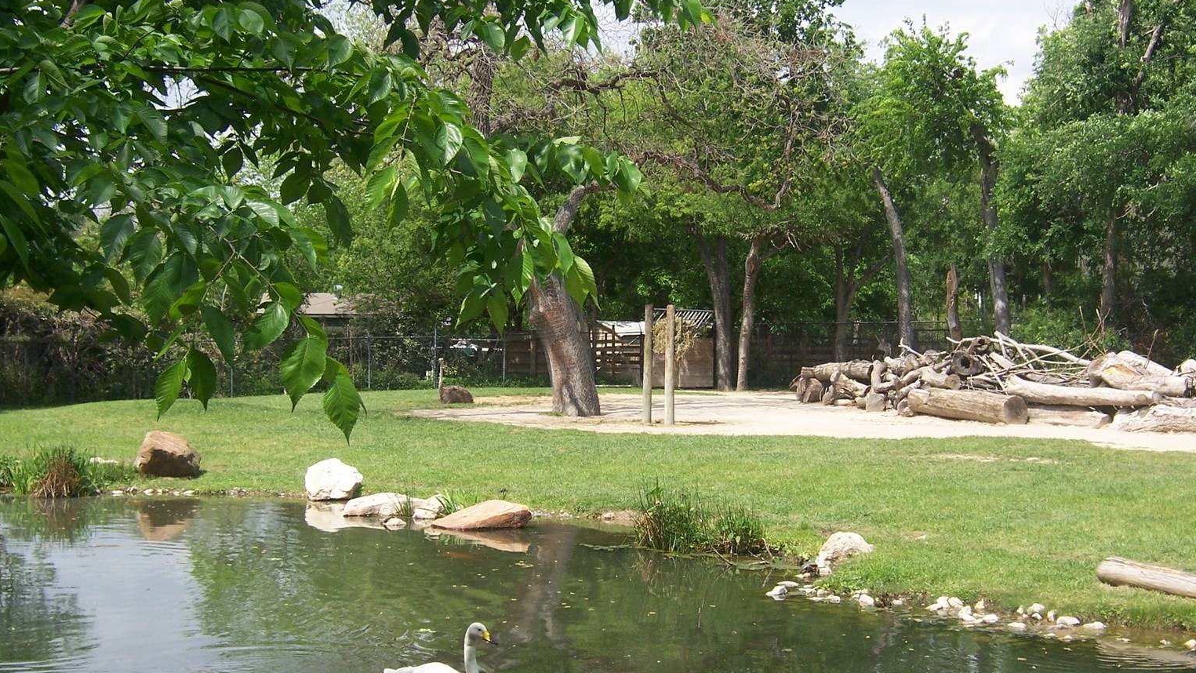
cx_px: 576
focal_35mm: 56
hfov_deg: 37.2
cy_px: 391
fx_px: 1776
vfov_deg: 21.4
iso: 80
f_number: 4
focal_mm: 8.2
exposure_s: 1/500
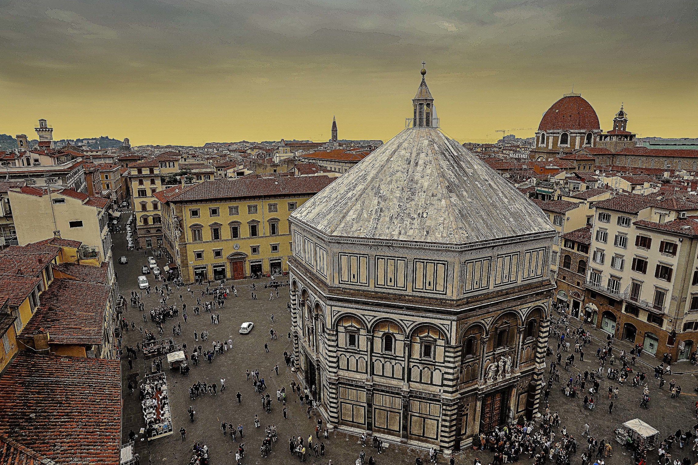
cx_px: 349
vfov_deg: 59.5
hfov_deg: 81.2
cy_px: 238
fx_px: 407
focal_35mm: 21
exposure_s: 1/200
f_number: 14
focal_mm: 20
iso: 320
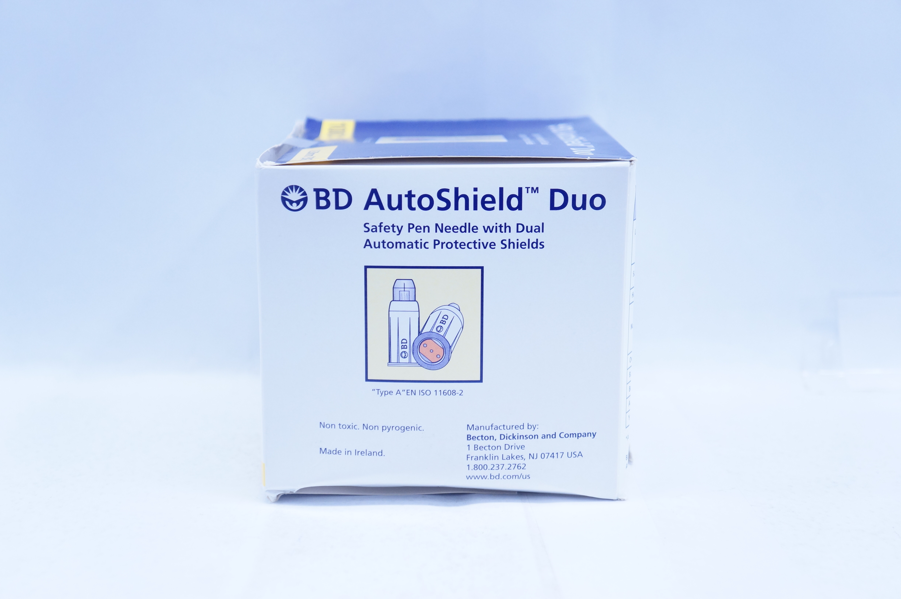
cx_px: 450
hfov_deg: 36.0
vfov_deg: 24.3
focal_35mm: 56
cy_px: 300
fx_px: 1388
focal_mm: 37
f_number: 4.5
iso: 800
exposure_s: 1/200
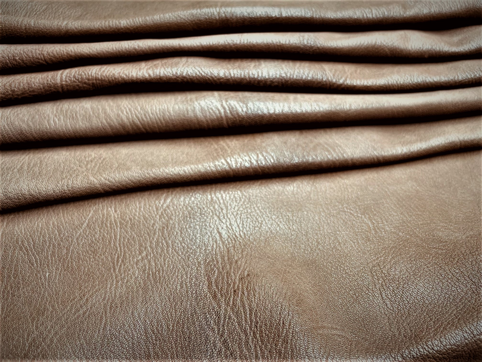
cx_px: 241
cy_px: 181
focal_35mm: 26
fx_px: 362
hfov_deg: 67.3
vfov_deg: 53.1
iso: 80
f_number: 1.6
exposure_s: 1/60
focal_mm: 4.2
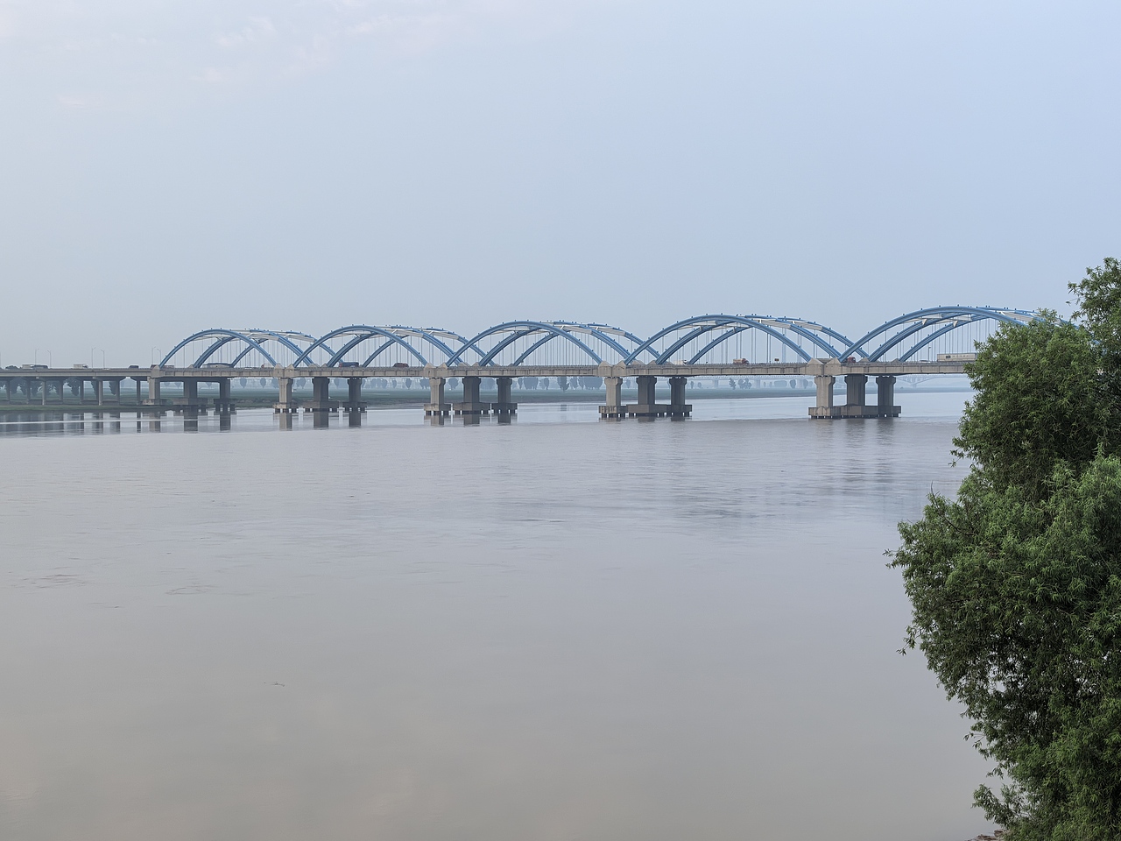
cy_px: 420
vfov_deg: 27.0
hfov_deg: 35.5
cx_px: 560
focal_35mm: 54
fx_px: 1749
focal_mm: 6.98
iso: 64
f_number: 2
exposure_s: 1/100
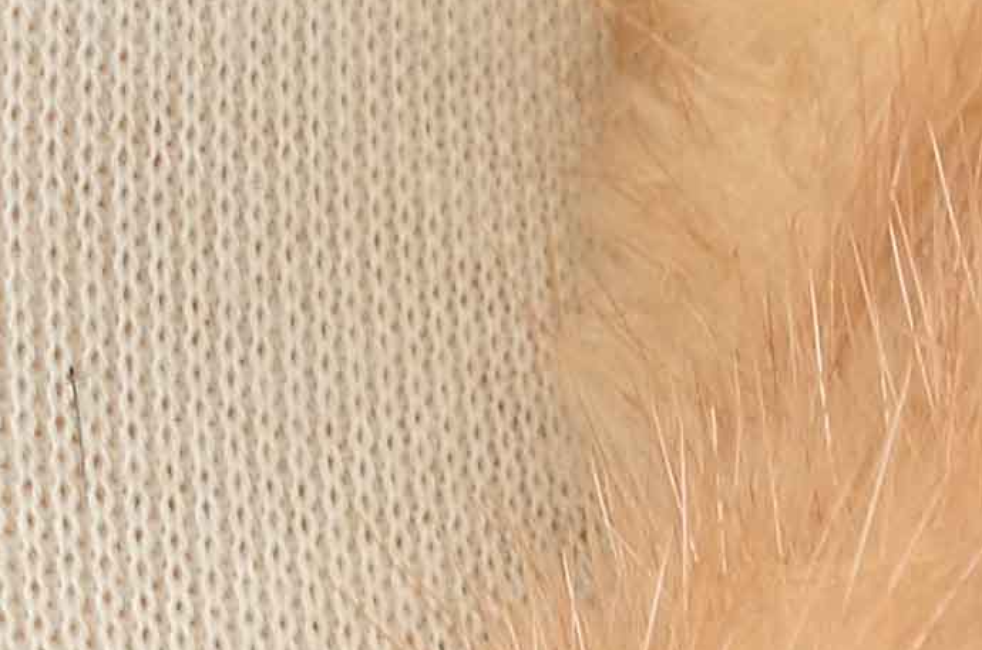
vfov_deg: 3.4
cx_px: -740
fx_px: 11079
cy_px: 257
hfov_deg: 5.0
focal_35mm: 407
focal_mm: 38
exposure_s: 1/60
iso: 160
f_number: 8
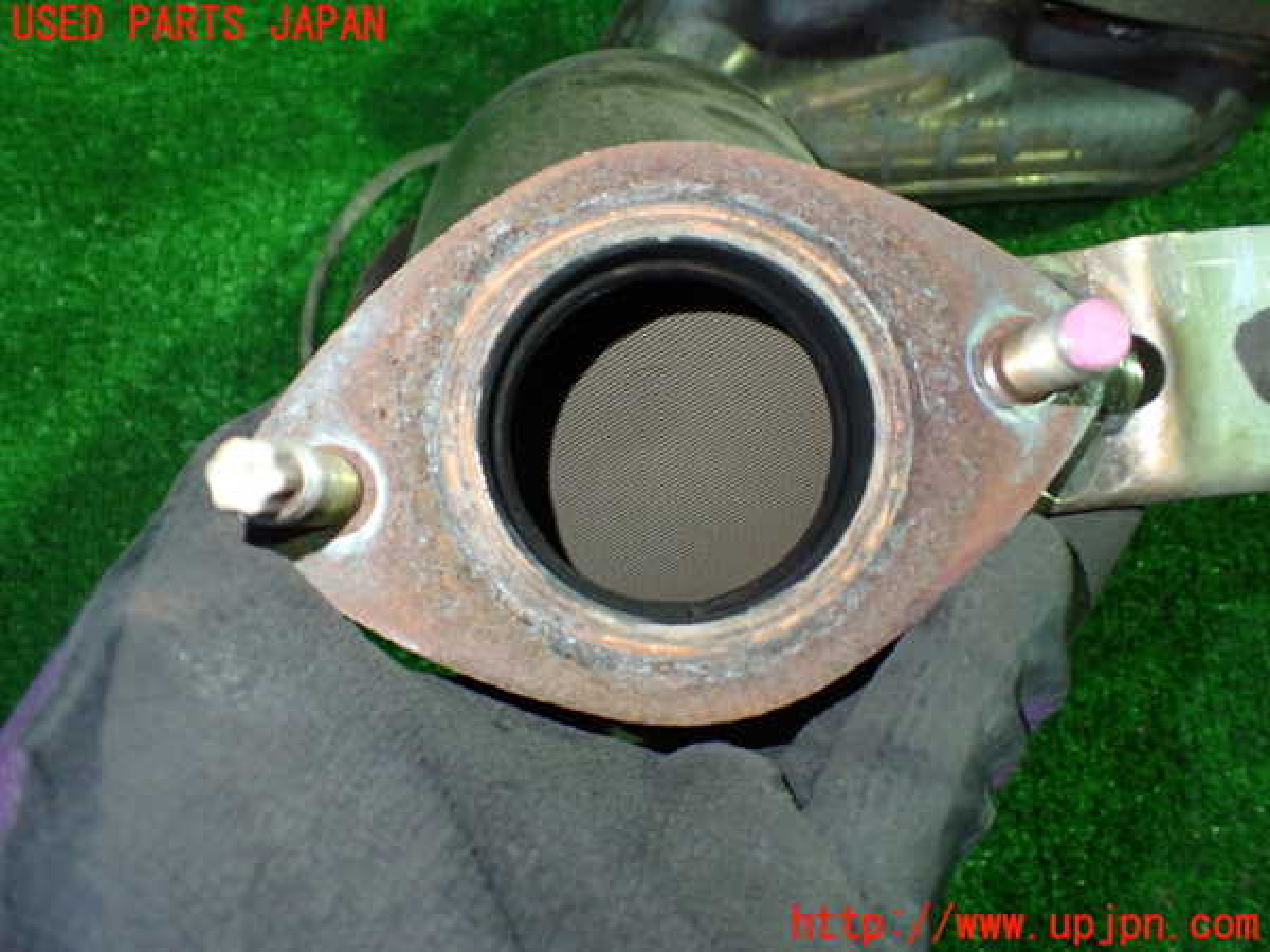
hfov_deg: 60.0
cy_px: 476
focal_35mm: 30
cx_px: 635
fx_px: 1101
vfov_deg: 46.8
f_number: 2.3
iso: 800
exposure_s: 1/50
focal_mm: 5.4
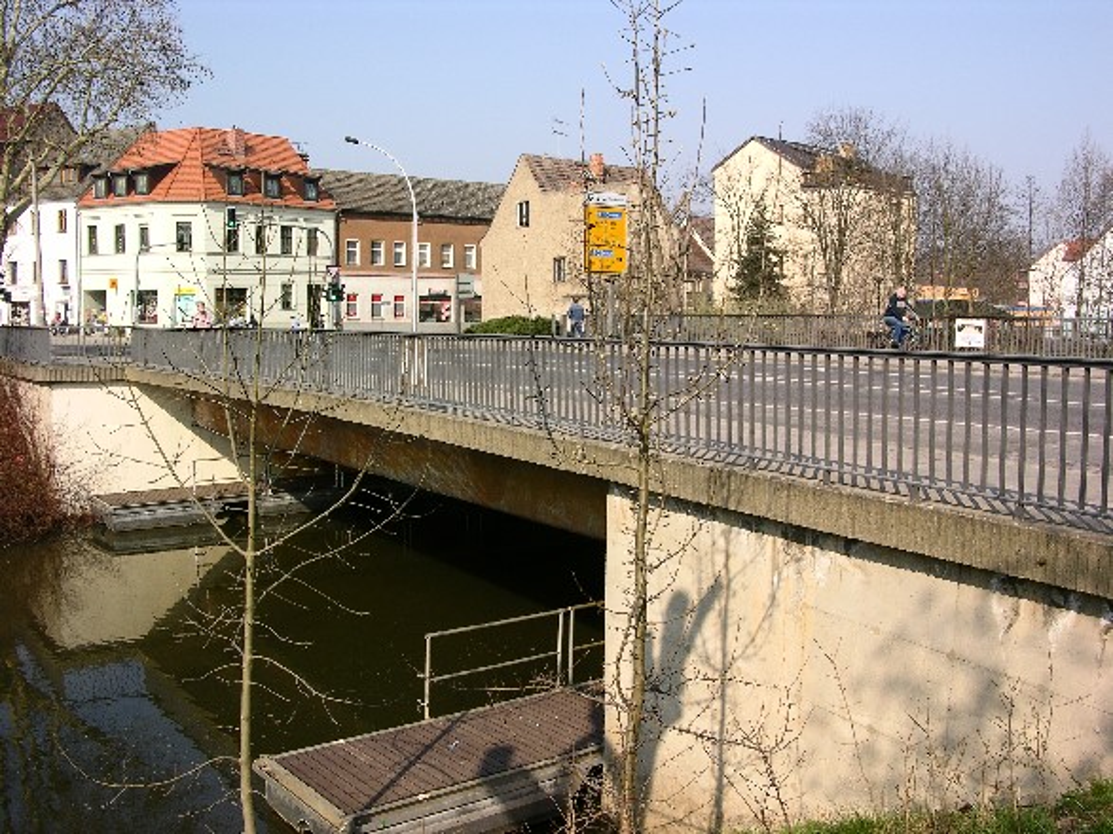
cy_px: 417
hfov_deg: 52.6
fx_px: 1125
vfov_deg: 40.7
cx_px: 556
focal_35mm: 35
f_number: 7.1
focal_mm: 8.9
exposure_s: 1/130
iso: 50
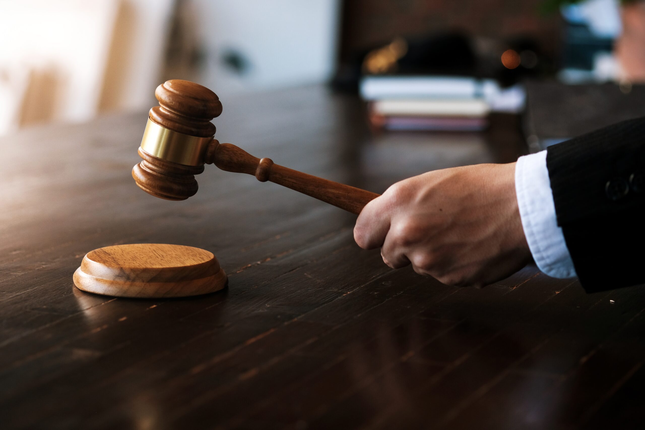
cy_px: 215
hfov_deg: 22.6
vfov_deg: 15.2
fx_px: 1612
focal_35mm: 90
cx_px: 322
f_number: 2.8
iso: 500
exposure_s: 1/125
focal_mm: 60
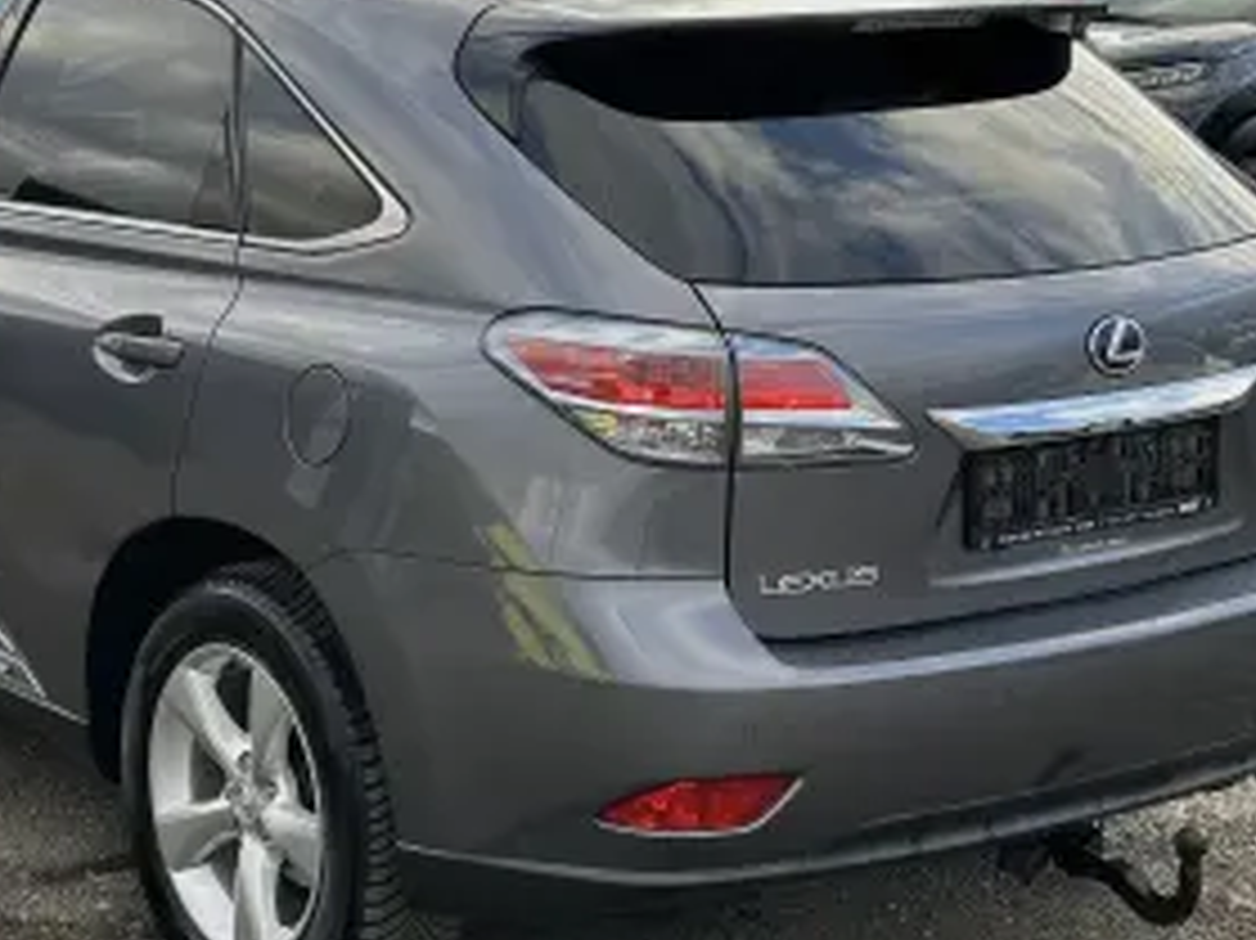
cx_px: 455
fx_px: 2249
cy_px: 468
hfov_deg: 31.0
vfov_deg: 23.6
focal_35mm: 62
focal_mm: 6.86
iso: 64
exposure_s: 1/659
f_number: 1.78
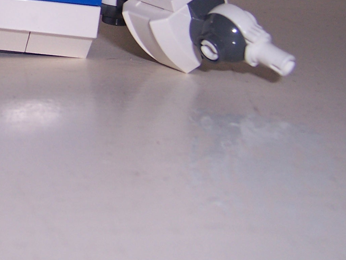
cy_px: -1
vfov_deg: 17.4
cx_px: -74
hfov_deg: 21.7
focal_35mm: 83
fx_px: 830
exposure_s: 1/60
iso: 80
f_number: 2.8
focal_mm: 5.5
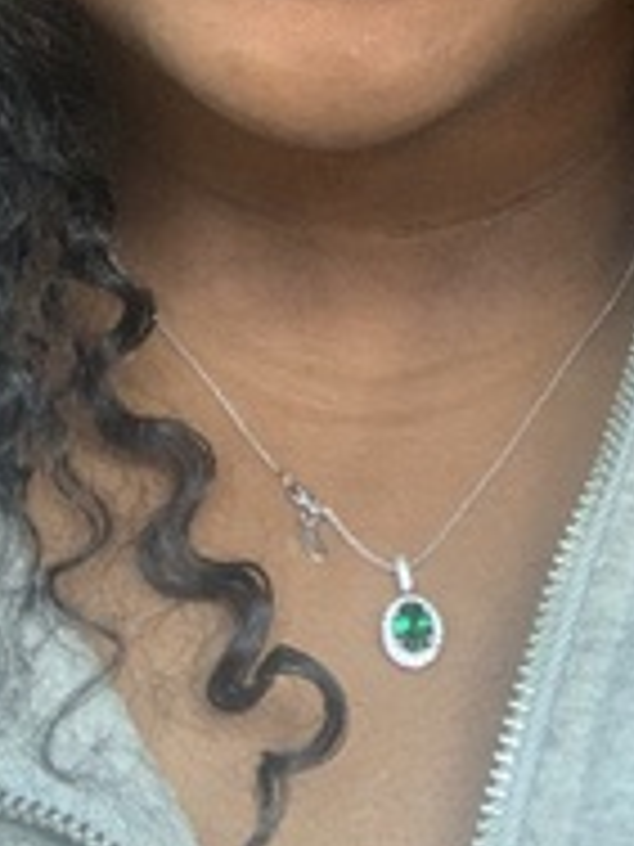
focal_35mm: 85
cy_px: -58
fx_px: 2076
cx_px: 425
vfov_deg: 21.9
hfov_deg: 17.3
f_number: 2.2
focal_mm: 2.87
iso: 320
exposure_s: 1/40
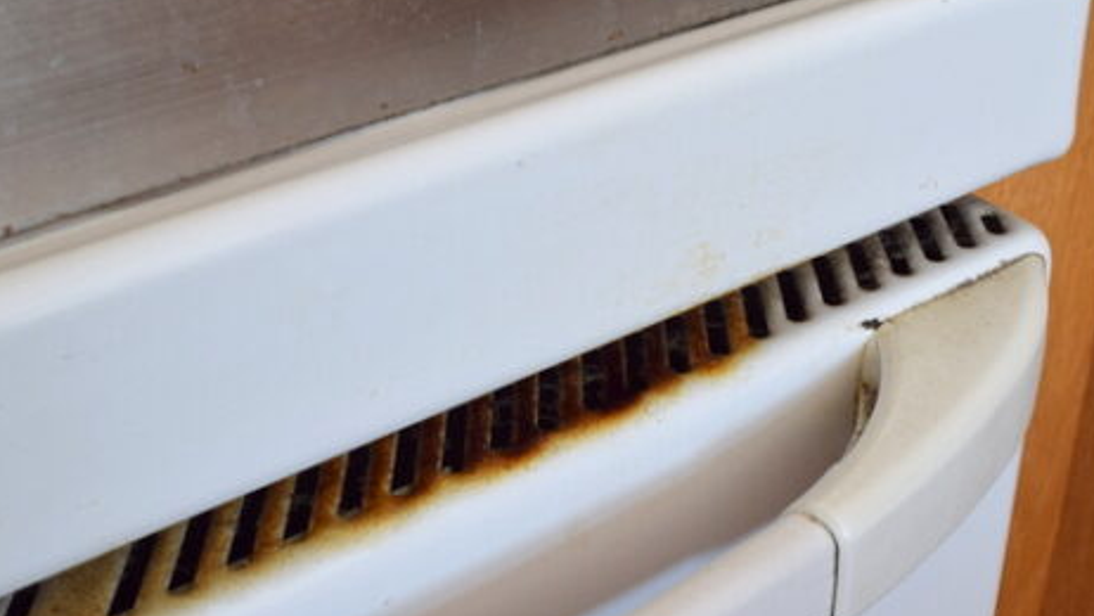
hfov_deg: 43.7
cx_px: 597
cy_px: 458
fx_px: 1364
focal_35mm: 47
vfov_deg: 25.2
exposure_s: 1/30
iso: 220
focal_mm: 18
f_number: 9
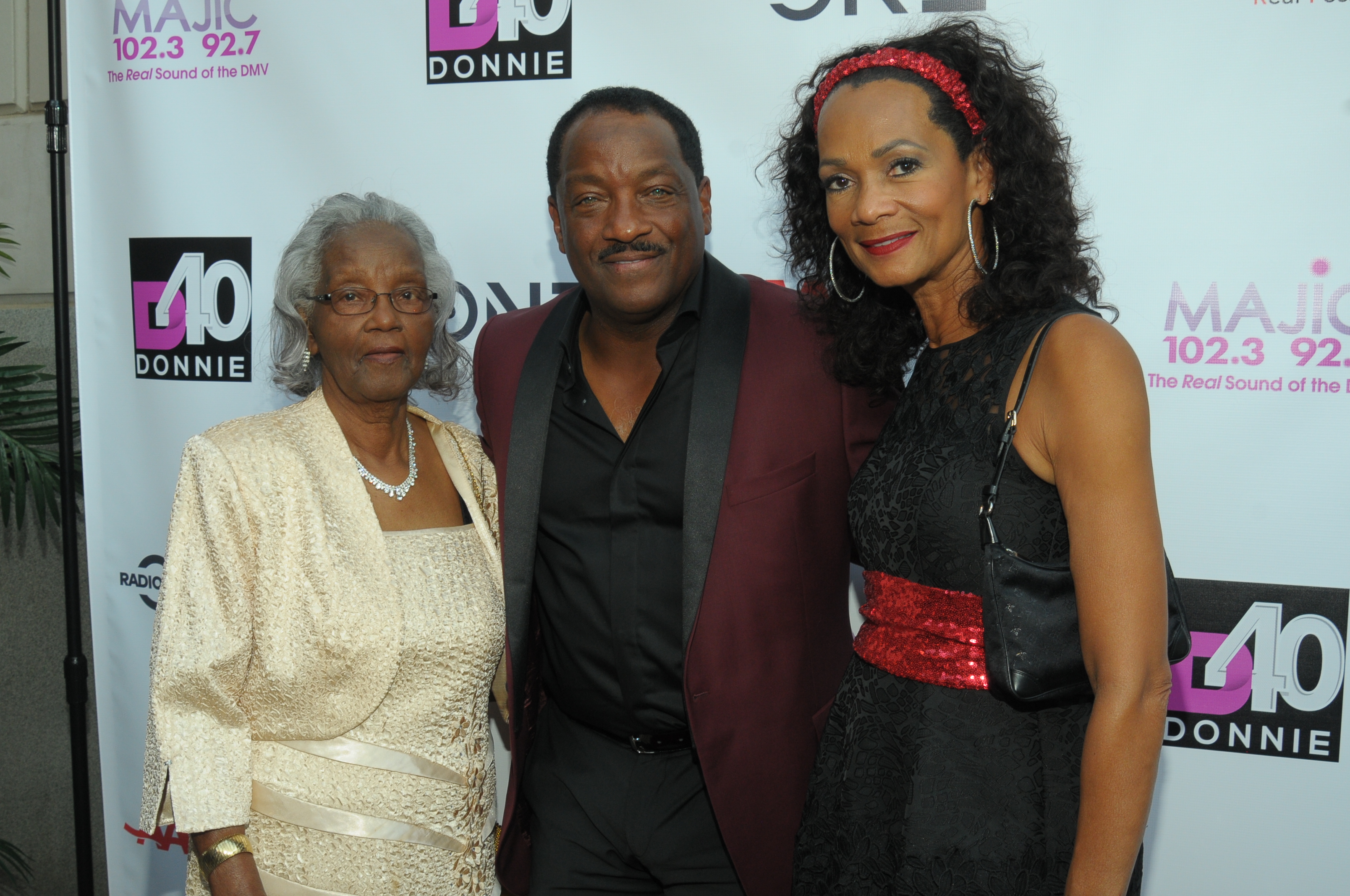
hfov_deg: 46.4
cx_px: 675
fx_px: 1573
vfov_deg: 31.8
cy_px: 448
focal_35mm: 42
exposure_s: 1/80
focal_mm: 28
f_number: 8
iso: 400
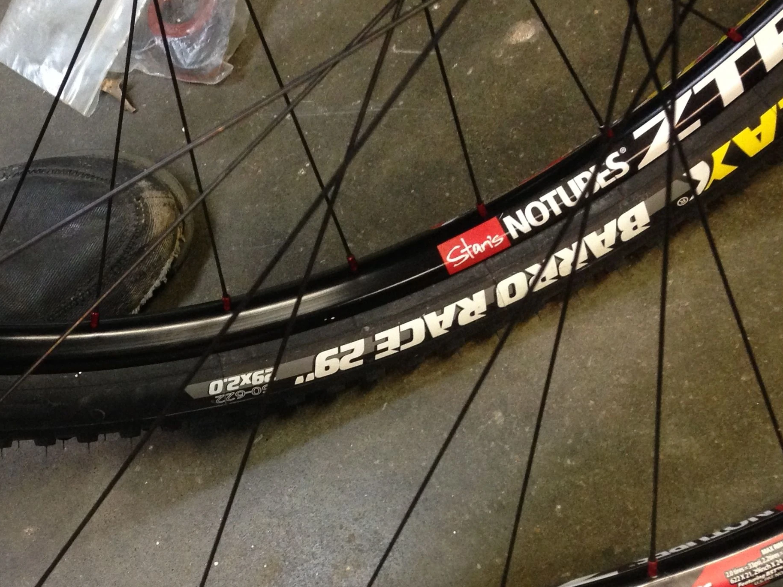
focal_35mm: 59
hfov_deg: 32.2
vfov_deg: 24.6
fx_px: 1334
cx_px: 219
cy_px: 418
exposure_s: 1/20
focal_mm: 4.12
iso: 250
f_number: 2.4
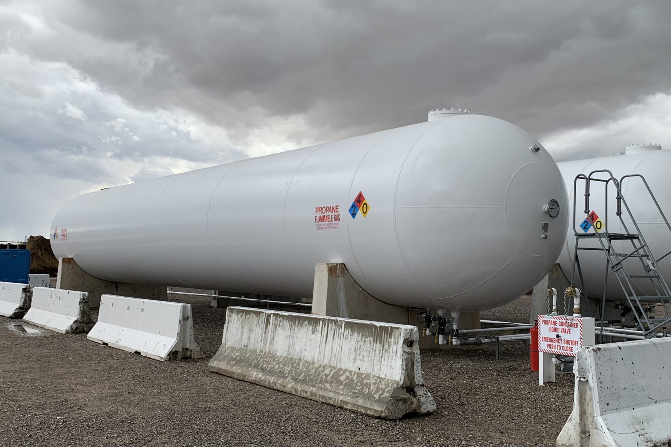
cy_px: 256
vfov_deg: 34.1
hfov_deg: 49.1
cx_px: 418
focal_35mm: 39
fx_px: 727
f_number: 1.8
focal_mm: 4.25
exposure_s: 1/789
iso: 25
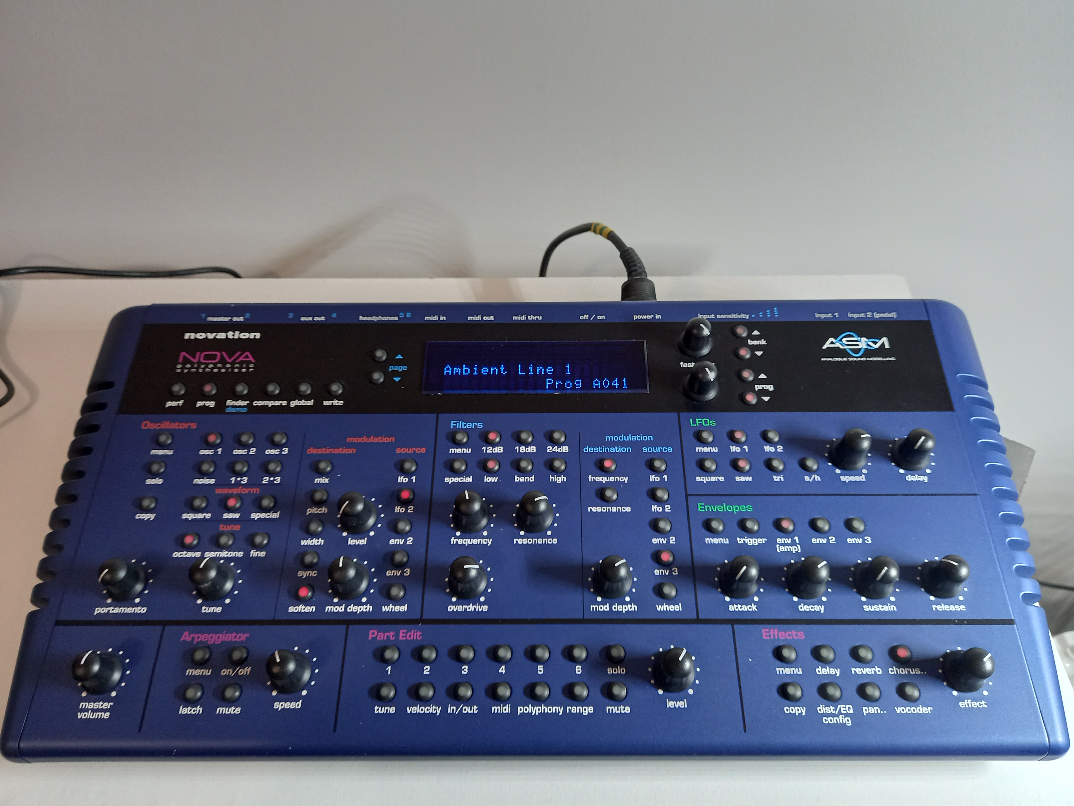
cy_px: 408
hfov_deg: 67.3
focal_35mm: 26
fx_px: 807
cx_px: 543
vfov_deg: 53.1
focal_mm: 4.6
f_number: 2
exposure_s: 1/39
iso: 160
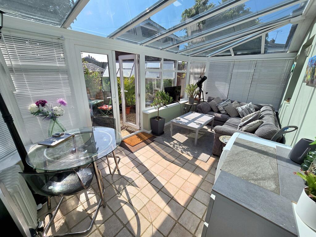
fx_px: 119
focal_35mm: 13
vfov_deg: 89.9
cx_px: 158
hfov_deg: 106.2
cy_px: 118
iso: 50
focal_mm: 2.2
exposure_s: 1/1728
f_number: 2.2
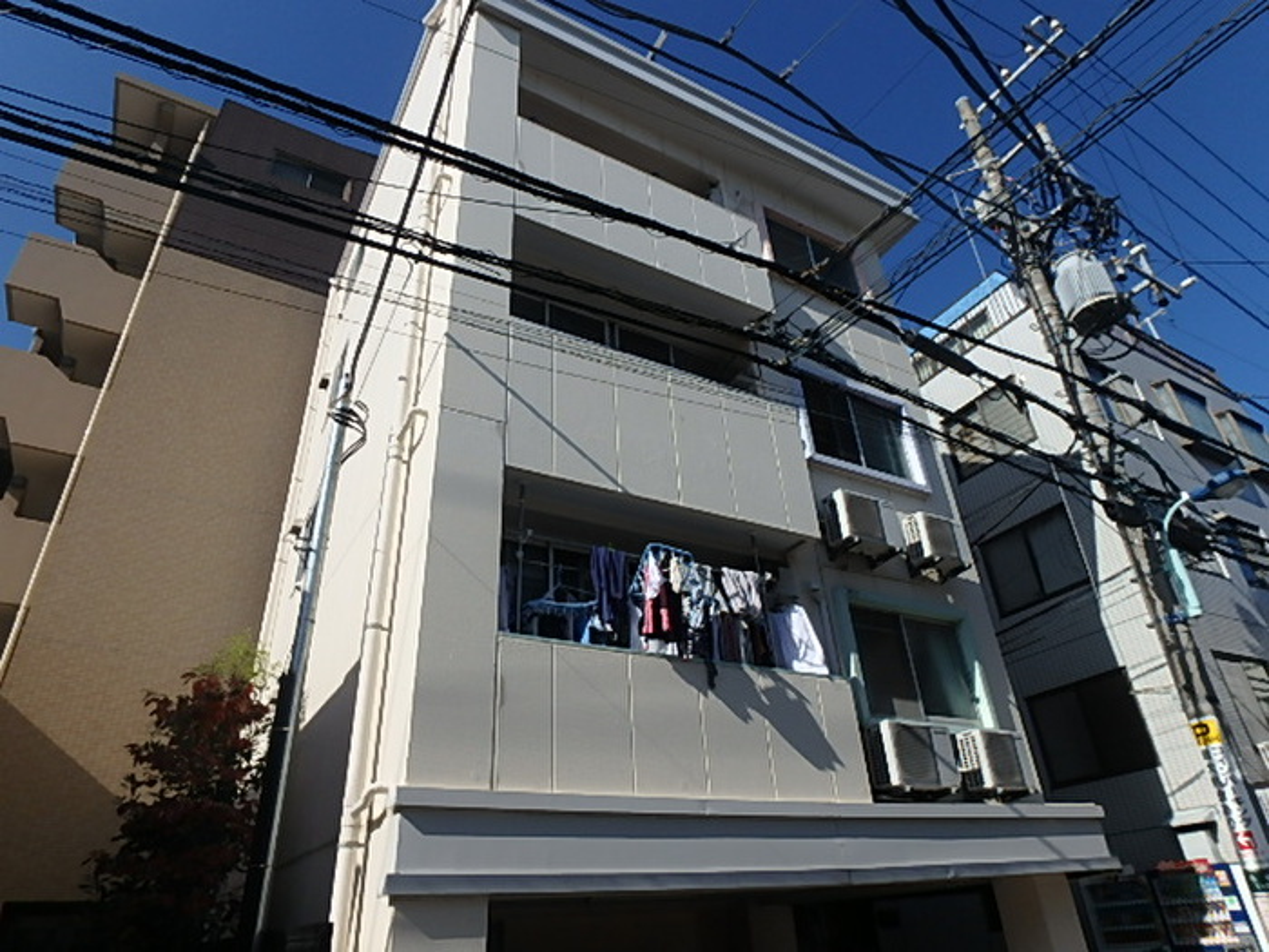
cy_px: 476
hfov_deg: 79.0
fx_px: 770
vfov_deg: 63.4
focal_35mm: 21
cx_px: 634
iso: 125
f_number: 6
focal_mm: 3.7
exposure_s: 1/640
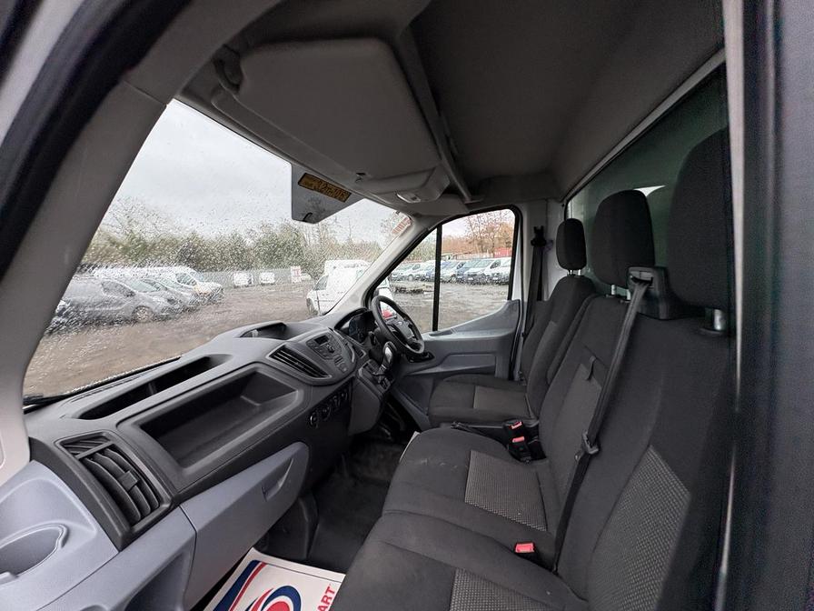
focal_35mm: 14
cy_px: 306
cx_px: 407
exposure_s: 1/99
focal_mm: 2.22
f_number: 2.2
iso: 100
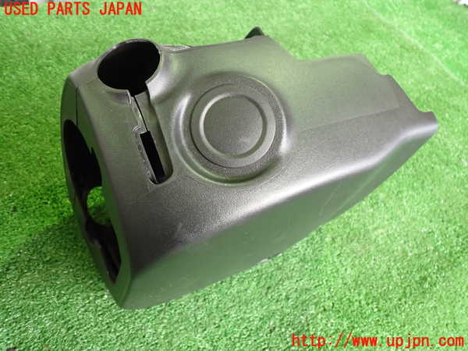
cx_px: 234
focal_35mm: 30
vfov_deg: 46.8
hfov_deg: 60.0
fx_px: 406
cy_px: 176
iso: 400
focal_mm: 5.4
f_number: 2.3
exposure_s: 1/30
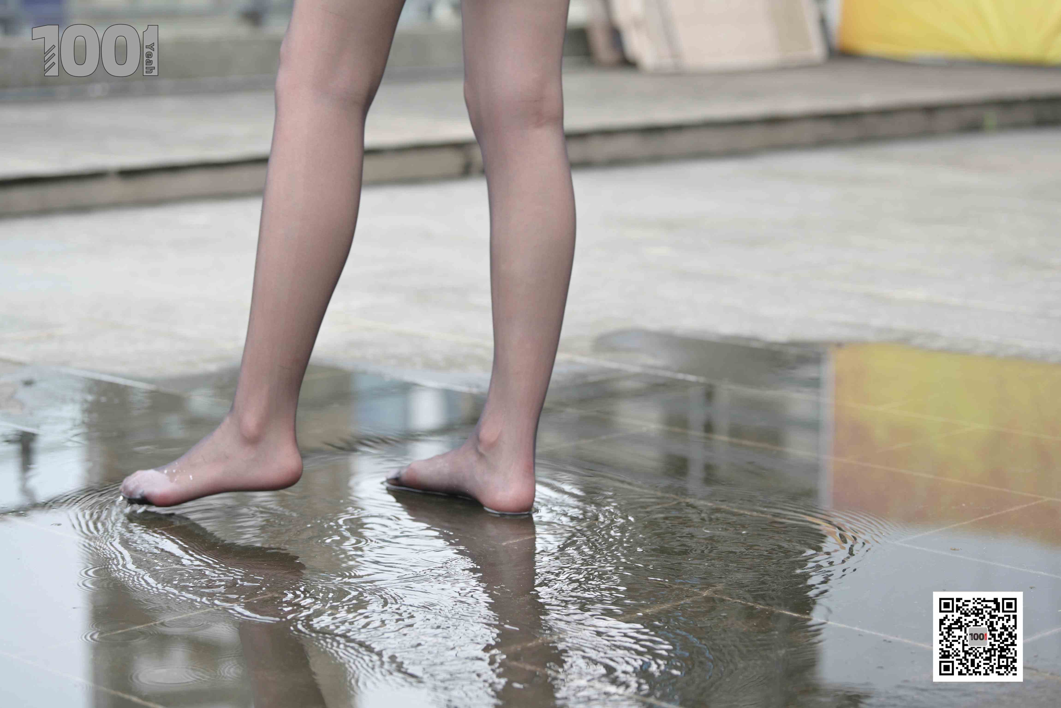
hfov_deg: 23.9
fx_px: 2505
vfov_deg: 16.1
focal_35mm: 85
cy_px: 354
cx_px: 530
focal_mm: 85
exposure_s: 1/320
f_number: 4
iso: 200
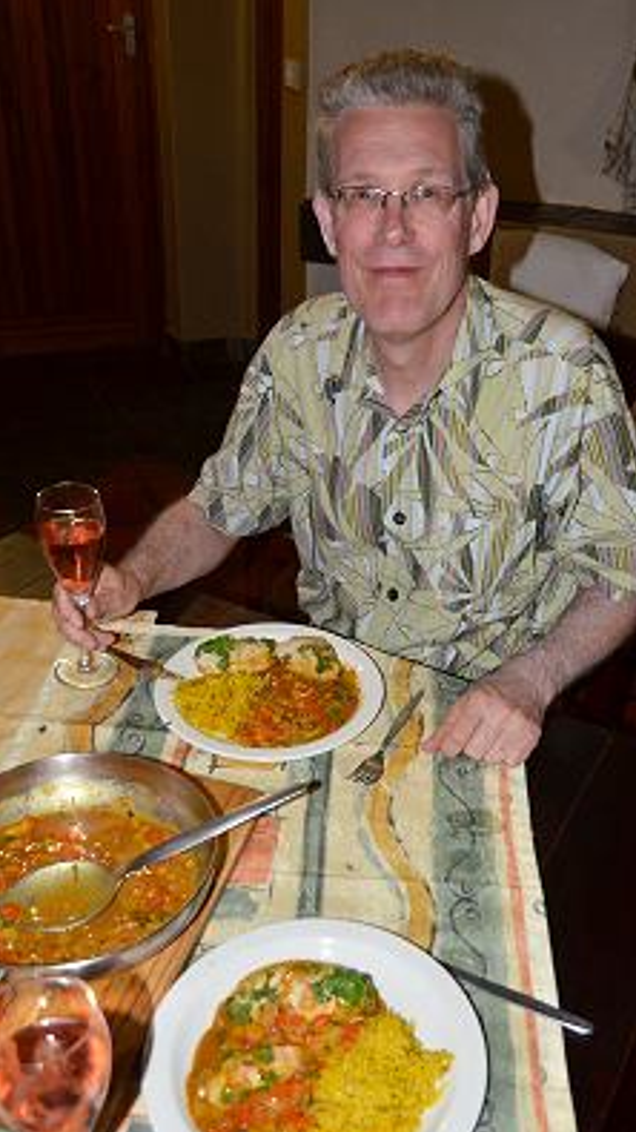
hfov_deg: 34.9
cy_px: 609
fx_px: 1008
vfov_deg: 58.6
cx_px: 374
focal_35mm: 34
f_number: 3.8
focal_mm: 19
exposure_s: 1/60
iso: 1600
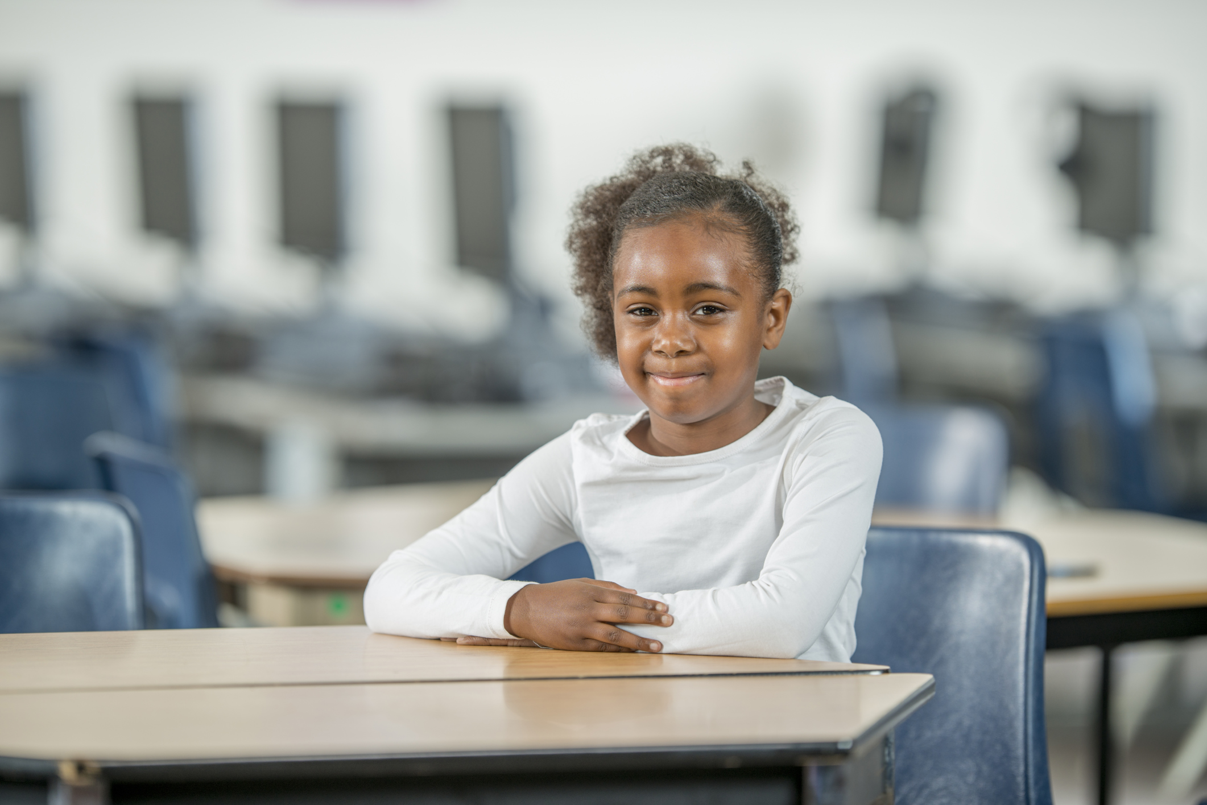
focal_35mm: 200
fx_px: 6707
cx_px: 604
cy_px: 402
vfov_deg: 6.9
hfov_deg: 10.3
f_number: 2
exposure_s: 1/200
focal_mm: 200
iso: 100
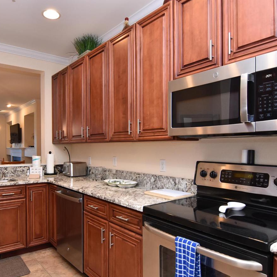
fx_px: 226
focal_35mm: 25
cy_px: 149
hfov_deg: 62.2
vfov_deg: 62.8
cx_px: 106
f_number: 6.3
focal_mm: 12
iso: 800
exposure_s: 1/60
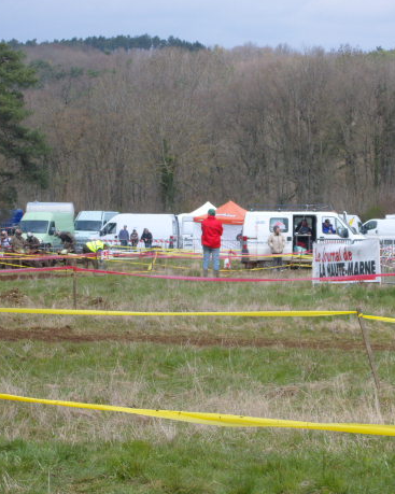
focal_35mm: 143
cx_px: 277
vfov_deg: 13.5
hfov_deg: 10.8
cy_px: 253
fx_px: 2090
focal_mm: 22.2
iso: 80
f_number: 5.1
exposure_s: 1/500
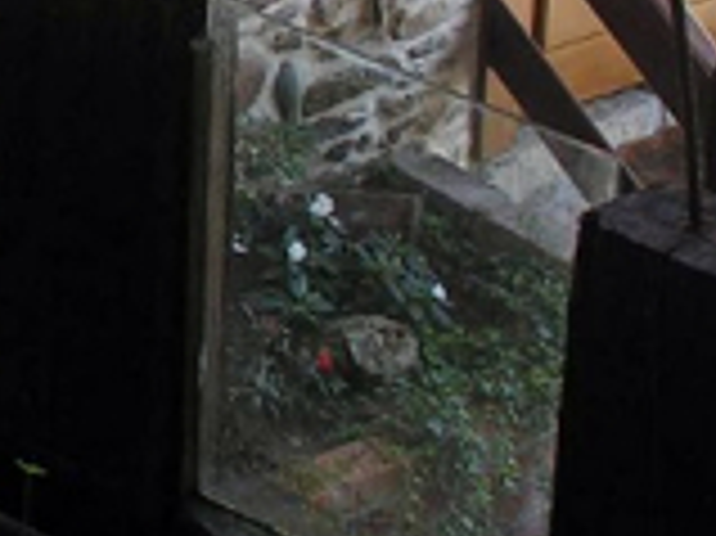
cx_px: -239
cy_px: -11
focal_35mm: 198
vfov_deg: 7.5
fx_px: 4092
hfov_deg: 9.8
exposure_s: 1/58.6
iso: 50
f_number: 3.2
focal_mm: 8.9
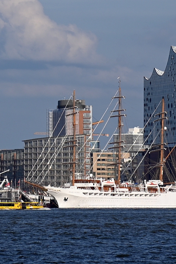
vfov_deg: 11.4
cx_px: 33
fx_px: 1328
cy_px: 132
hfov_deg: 7.6
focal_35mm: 181
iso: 100
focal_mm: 120
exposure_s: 1/640
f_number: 6.3
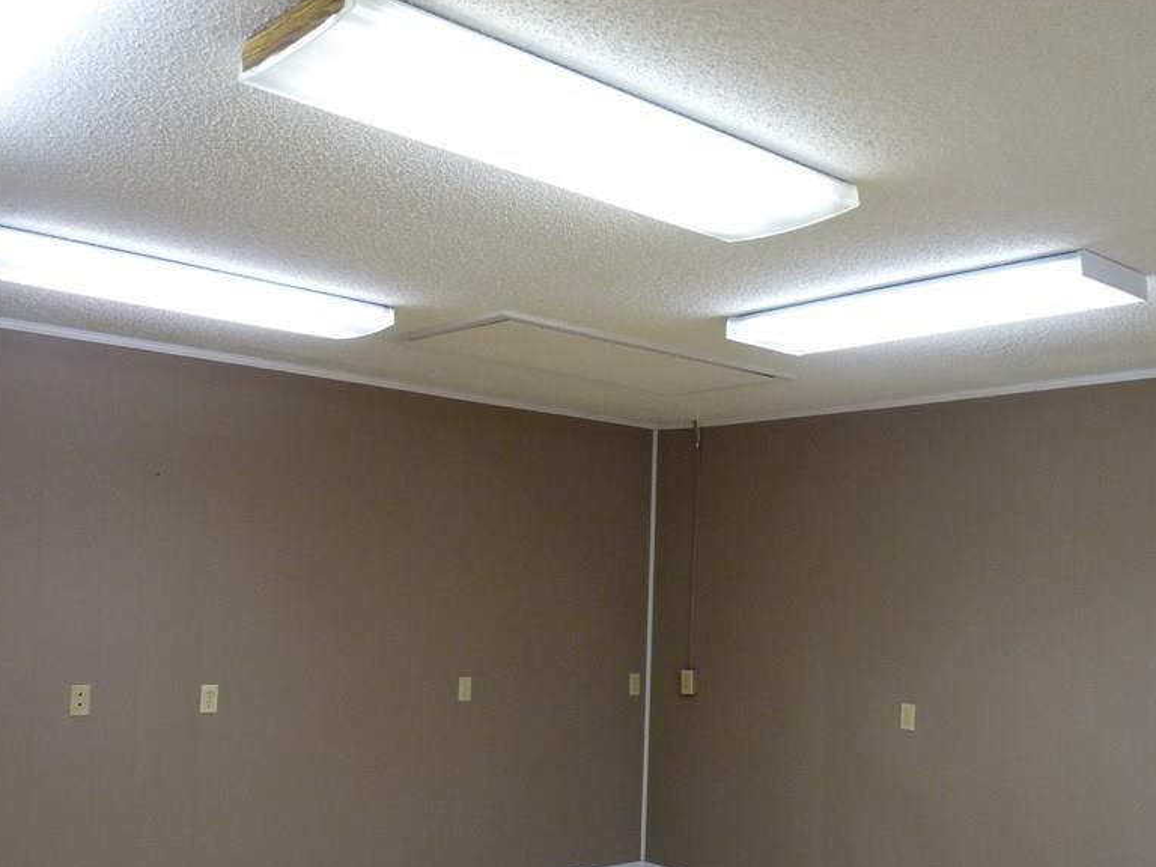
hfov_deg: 51.2
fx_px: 1202
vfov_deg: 39.3
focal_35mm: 36
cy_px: 560
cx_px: 664
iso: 160
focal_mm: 4.8
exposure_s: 1/30
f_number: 2.8
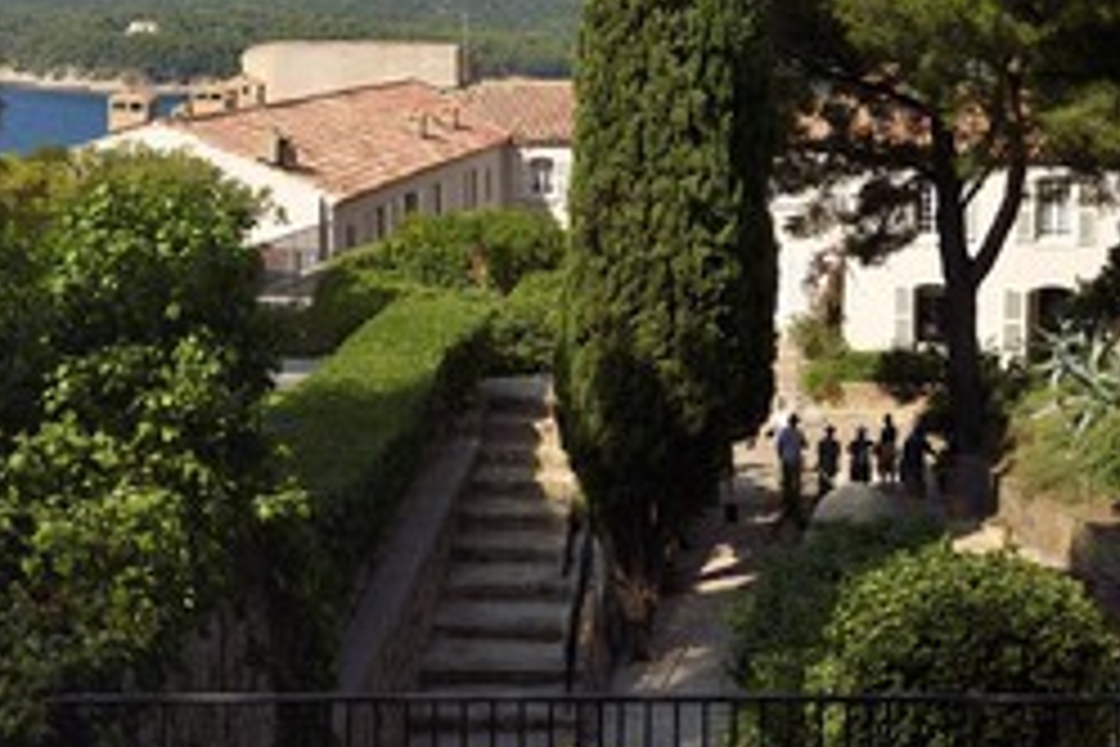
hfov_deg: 31.3
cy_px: 212
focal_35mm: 64
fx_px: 1991
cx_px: 675
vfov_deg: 21.1
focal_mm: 38
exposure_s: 1/200
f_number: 13
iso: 200
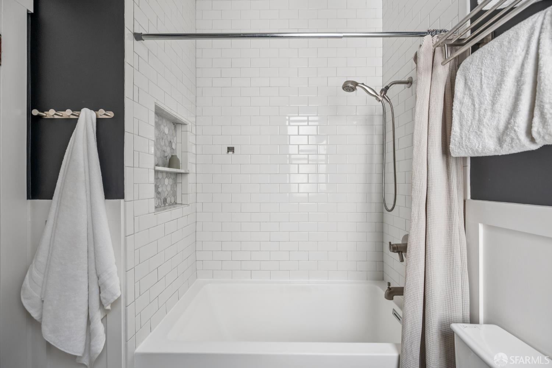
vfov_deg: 81.2
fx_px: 215
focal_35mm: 14
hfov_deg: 104.3
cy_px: 184
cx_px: 276
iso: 100
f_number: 5.6
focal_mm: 14
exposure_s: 1/15
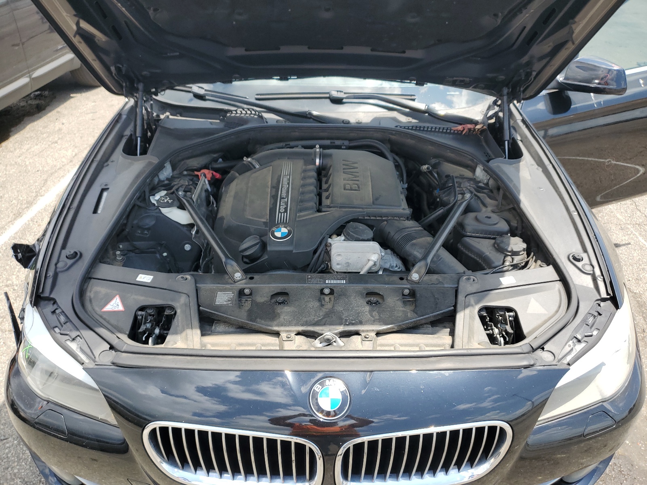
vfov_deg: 53.1
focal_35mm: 26
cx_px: 324
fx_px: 486
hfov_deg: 67.3
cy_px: 242
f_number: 1.5
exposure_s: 1/1250
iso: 50
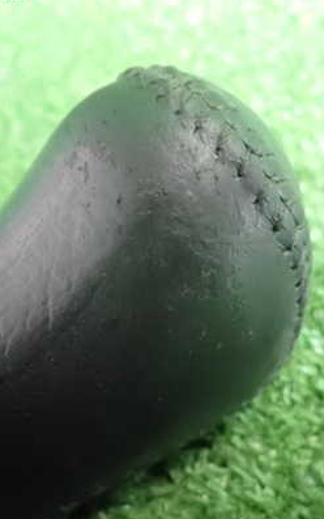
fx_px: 565
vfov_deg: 49.3
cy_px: 268
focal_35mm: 40
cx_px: 184
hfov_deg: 31.9
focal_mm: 4.5
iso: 2000
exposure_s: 1/100
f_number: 2
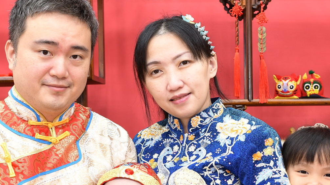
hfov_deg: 24.1
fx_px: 770
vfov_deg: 13.5
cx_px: 200
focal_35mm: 88
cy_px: 189
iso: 800
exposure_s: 1/200
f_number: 4.5
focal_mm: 35
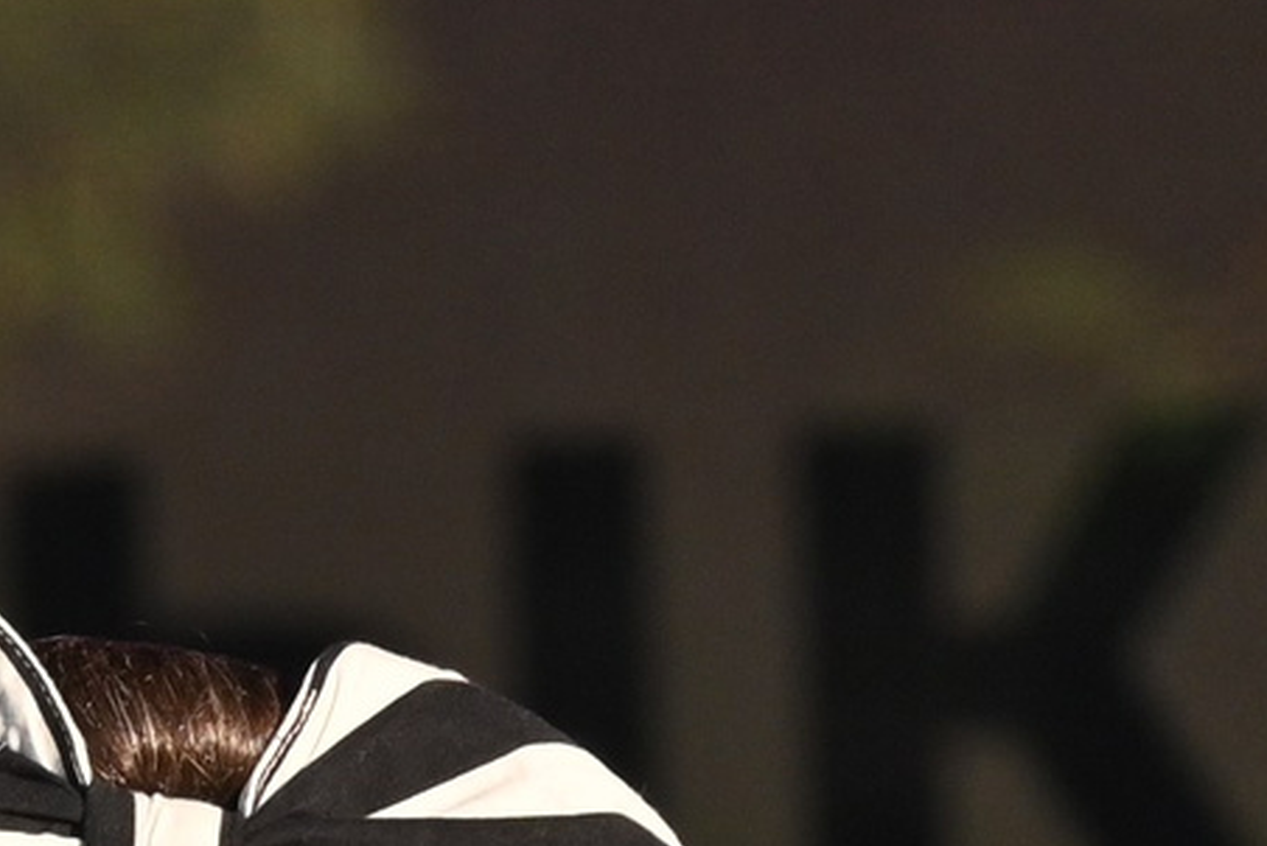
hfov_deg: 1.0
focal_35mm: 2123
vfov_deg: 0.6
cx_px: -115
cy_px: 2214
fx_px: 74763
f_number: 8
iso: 400
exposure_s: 1/640
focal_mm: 250
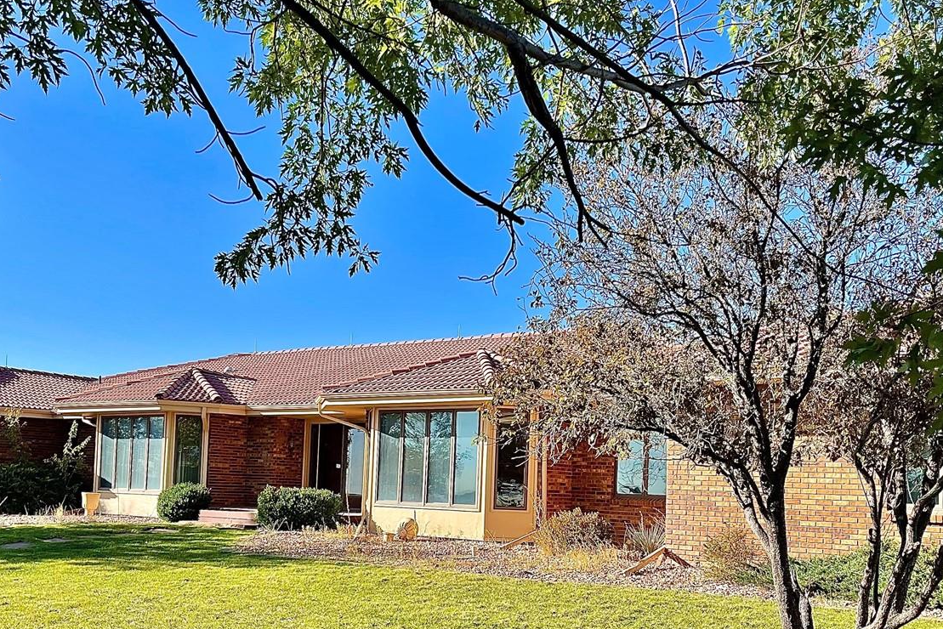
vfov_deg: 33.7
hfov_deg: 49.5
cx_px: 444
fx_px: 1022
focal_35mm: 39
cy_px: 453
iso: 32
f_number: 1.6
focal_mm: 5.1
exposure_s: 1/2083
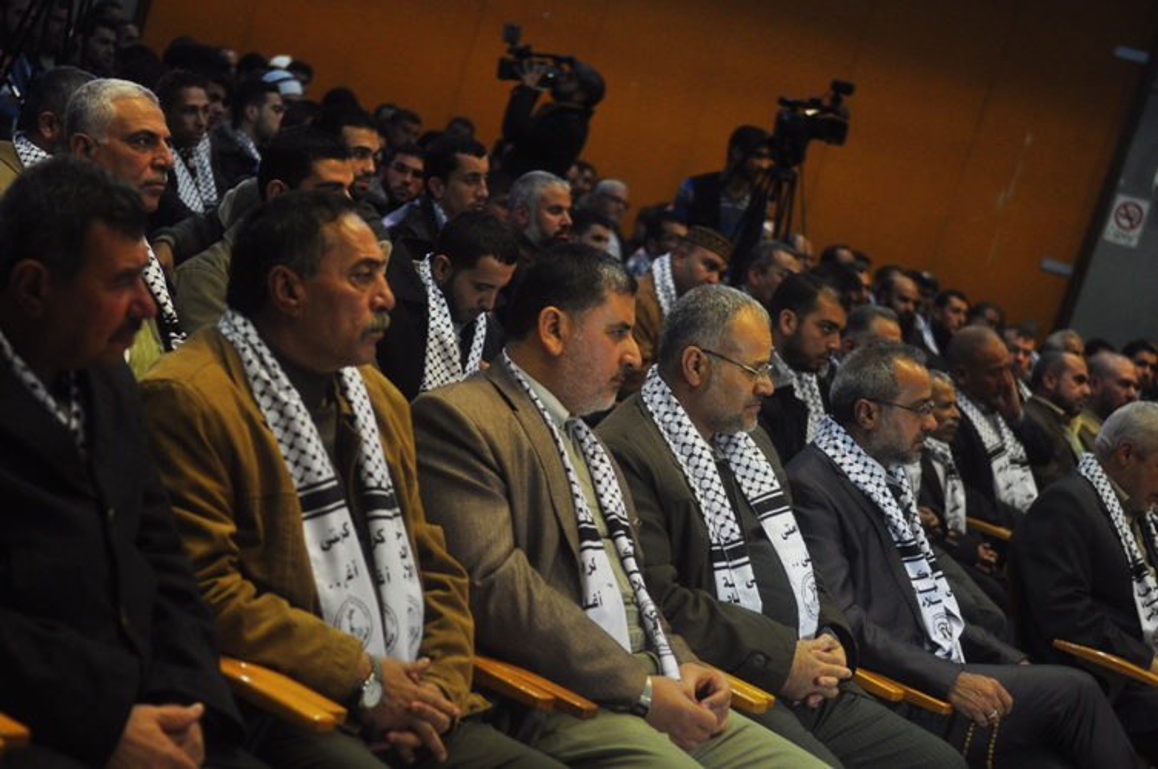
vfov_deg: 16.5
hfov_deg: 24.6
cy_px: 384
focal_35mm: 82
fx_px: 2650
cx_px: 579
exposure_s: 1/40
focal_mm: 55
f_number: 2.8
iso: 640
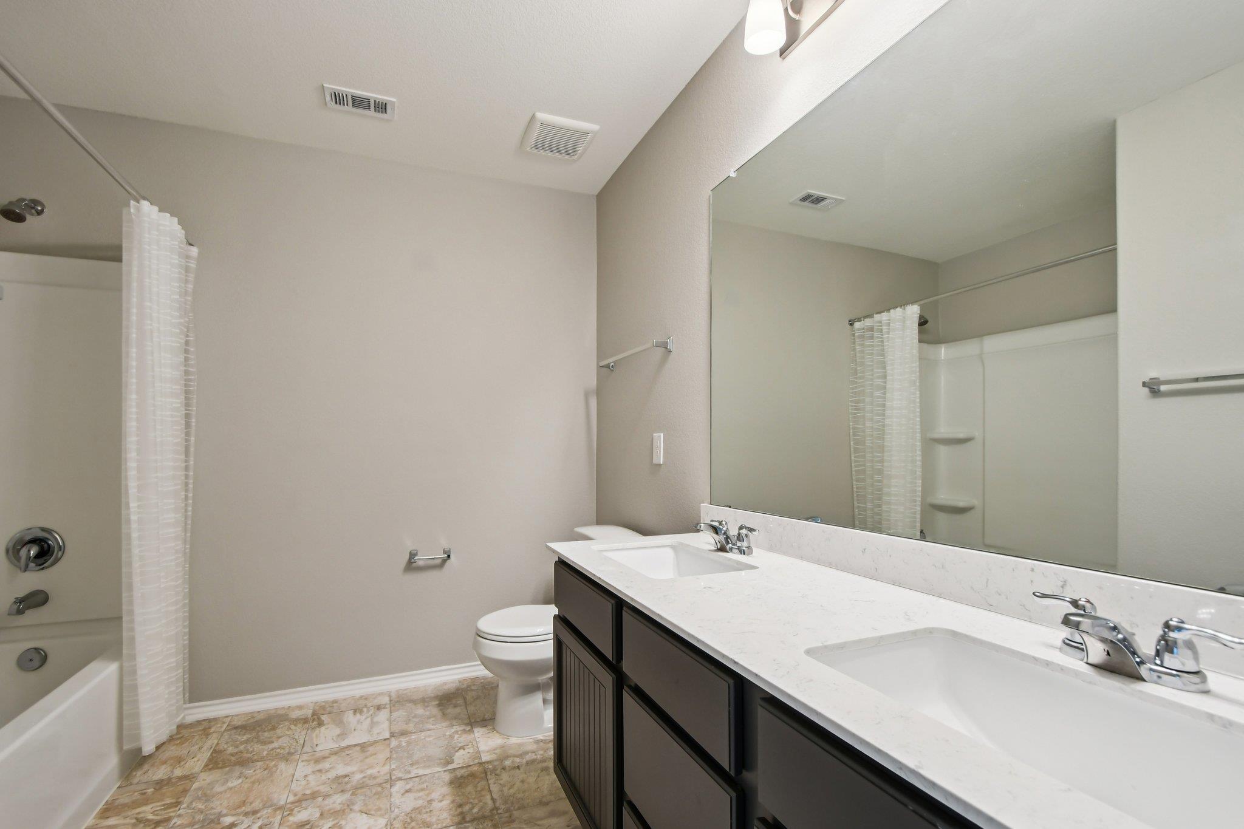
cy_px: 414
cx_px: 622
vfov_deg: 77.3
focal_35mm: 15
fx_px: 518
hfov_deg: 100.4
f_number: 8
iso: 400
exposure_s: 1/15
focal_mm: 10
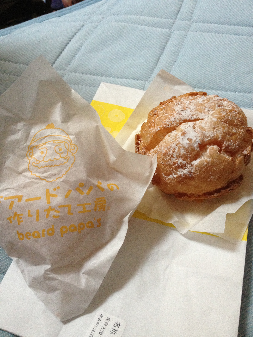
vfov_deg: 52.6
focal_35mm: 35
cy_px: 168
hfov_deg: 40.7
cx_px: 126
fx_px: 341
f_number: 2.4
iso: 250
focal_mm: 4.28
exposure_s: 1/20
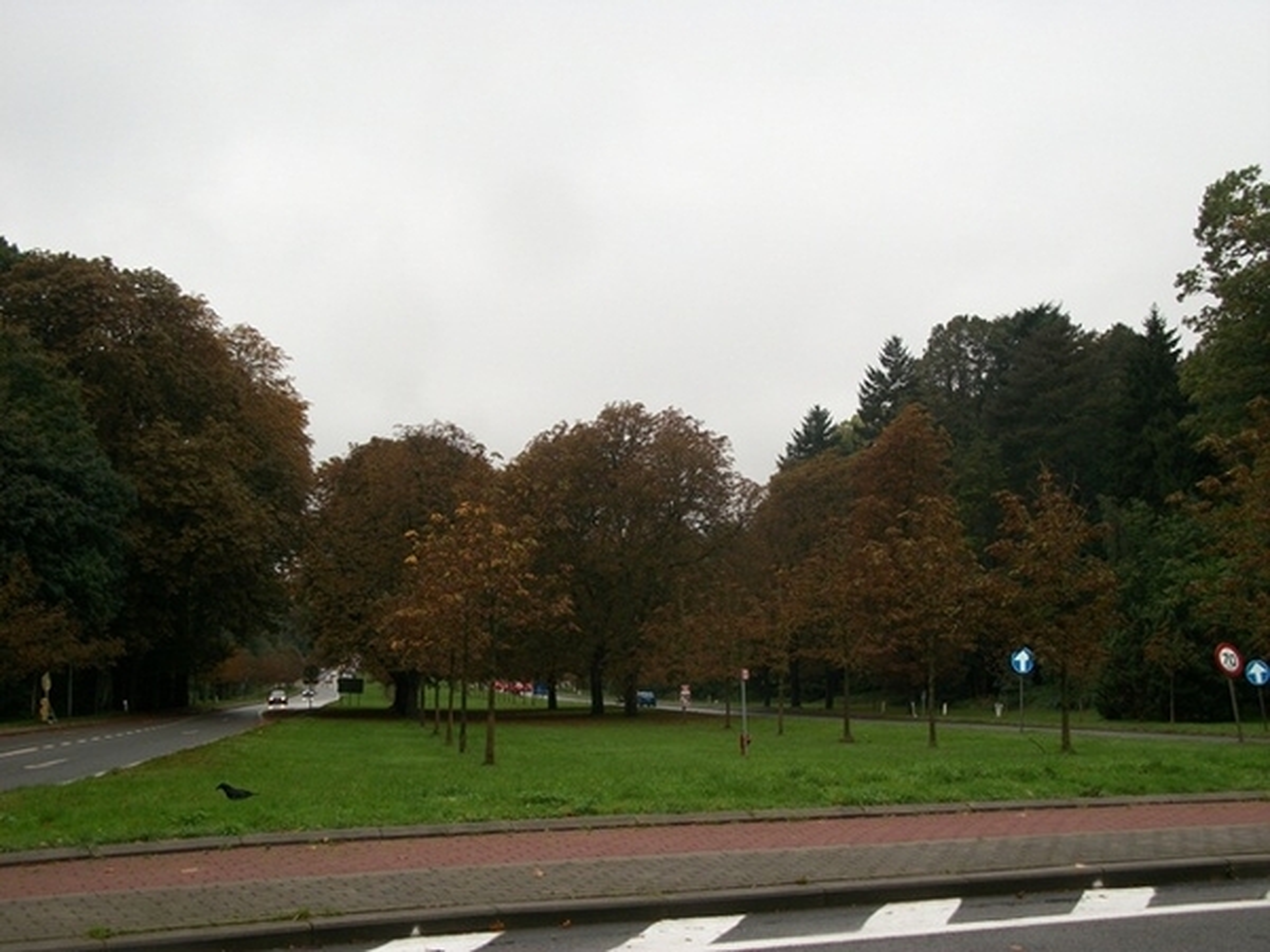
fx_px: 1468
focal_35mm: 40
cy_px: 476
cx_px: 635
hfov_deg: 46.8
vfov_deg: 36.0
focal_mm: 7.1
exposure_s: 1/160
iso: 80
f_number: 3.2
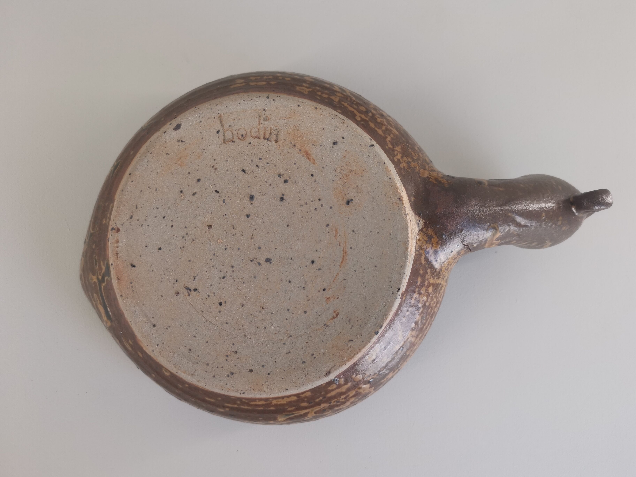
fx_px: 496
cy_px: 238
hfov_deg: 65.3
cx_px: 318
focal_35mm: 27
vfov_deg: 51.4
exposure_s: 1/100
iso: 80
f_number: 1.8
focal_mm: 5.58
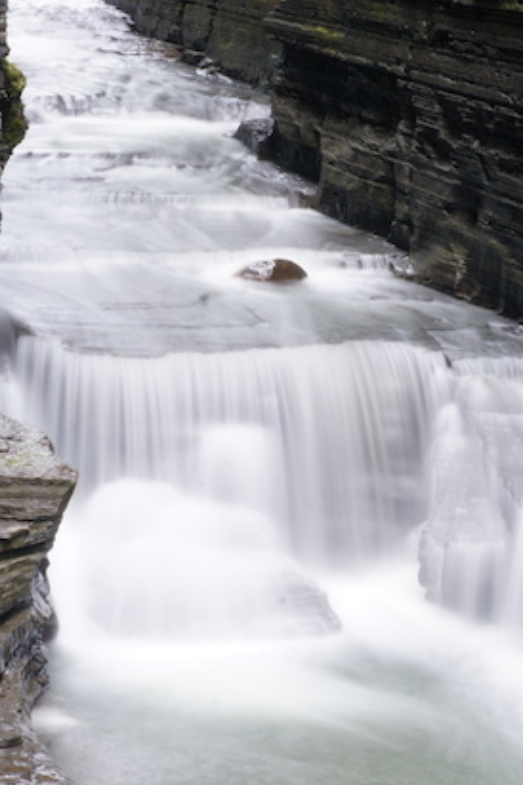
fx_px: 2419
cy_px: 365
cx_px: 358
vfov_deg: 18.4
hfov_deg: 12.3
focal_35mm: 111
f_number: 29
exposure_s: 5
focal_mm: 40
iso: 100
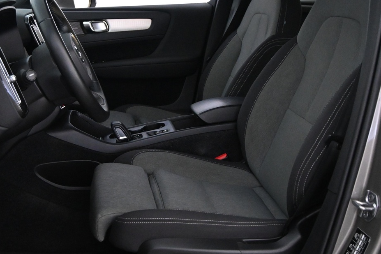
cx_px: 163
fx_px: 1386
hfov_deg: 15.6
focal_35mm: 131
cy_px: 134
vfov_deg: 10.5
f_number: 7.1
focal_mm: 50
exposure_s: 1/80
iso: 4500
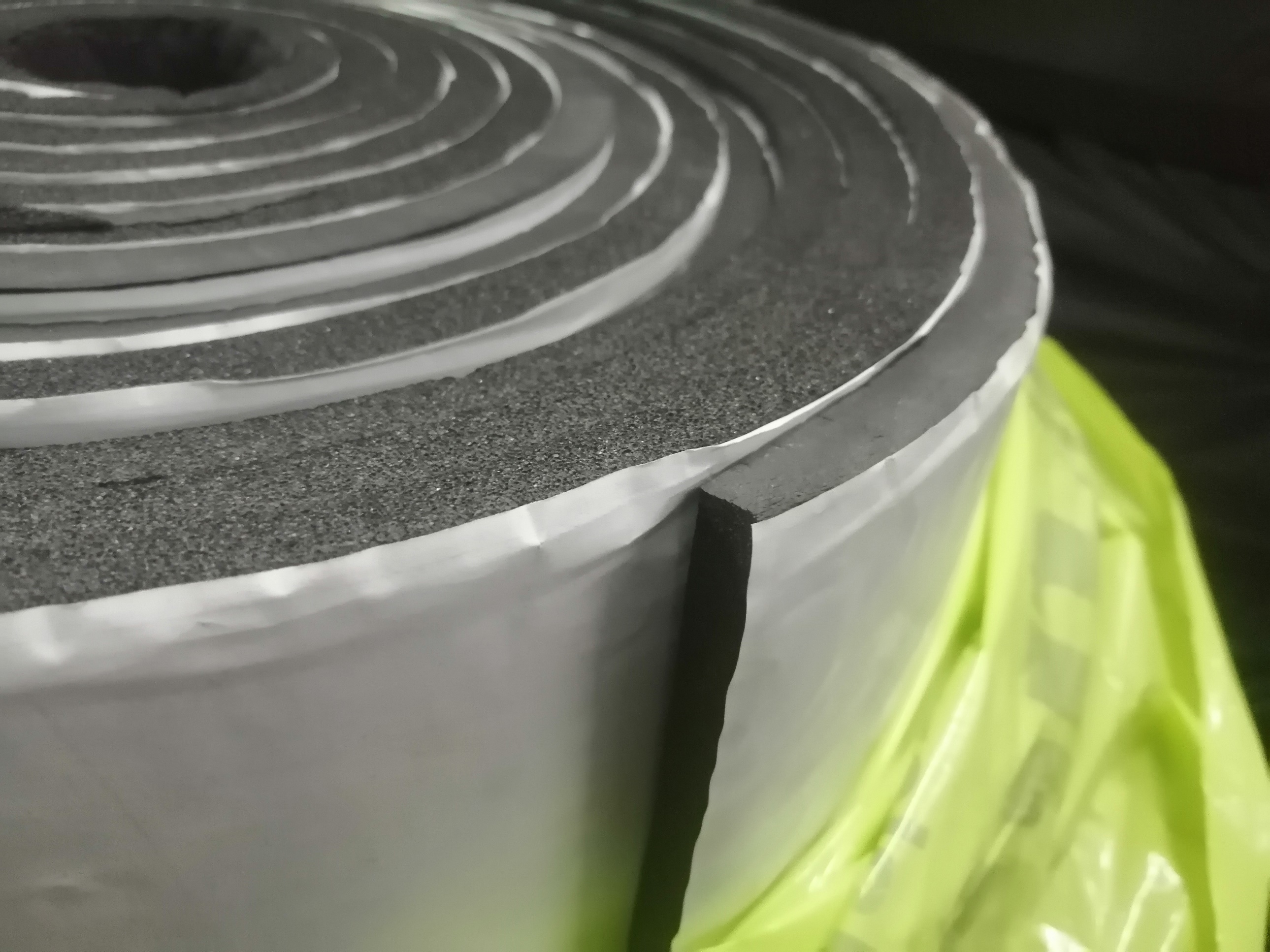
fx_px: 991
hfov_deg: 65.3
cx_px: 635
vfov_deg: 51.4
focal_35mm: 27
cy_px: 476
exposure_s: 1/16.7
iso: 800
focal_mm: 3.88
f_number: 1.8
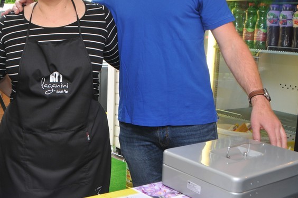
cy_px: 43
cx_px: 59
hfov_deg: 38.8
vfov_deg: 27.0
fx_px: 405
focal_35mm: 49
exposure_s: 1/60
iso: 200
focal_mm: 18
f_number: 5.6
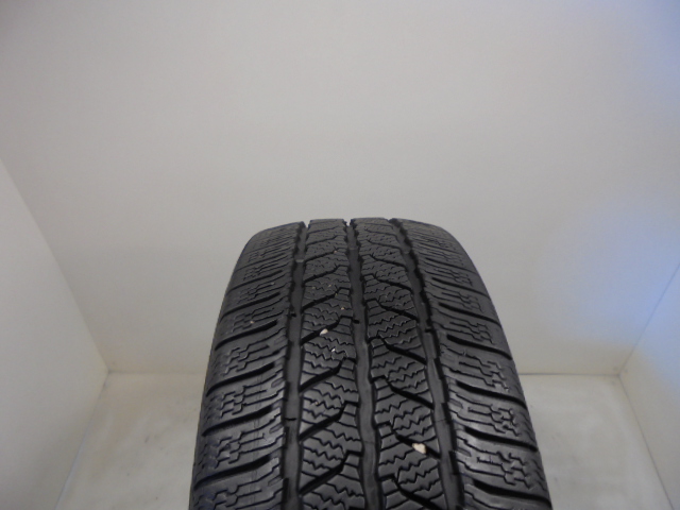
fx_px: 511
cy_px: 255
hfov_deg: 67.3
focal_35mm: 26
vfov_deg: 53.1
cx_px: 340
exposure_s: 1/30
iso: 100
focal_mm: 4.6
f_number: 3.5
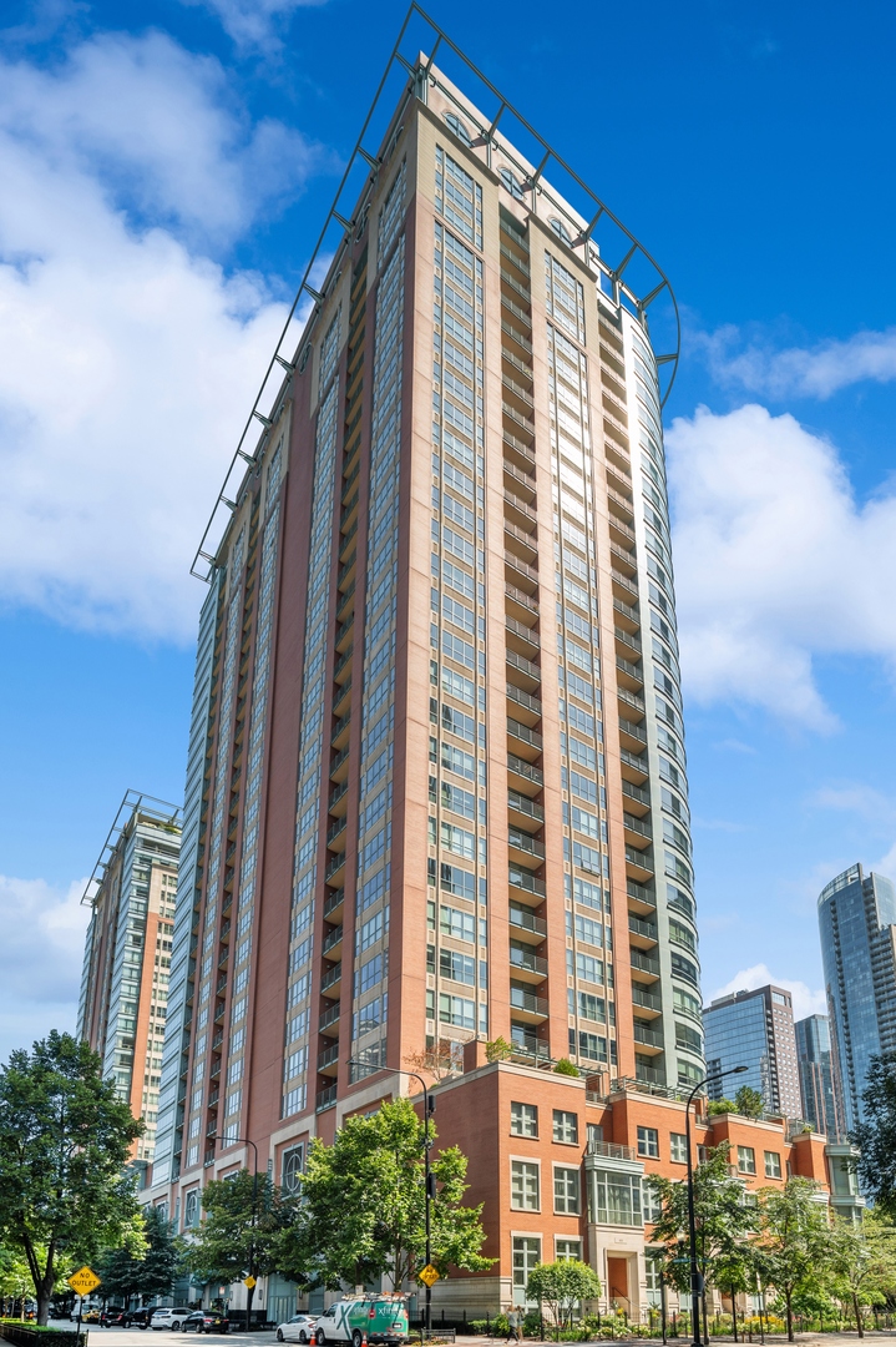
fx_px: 710
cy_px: 674
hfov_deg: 64.5
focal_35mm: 19
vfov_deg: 86.9
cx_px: 448
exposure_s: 1/500
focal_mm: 19
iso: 400
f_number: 8
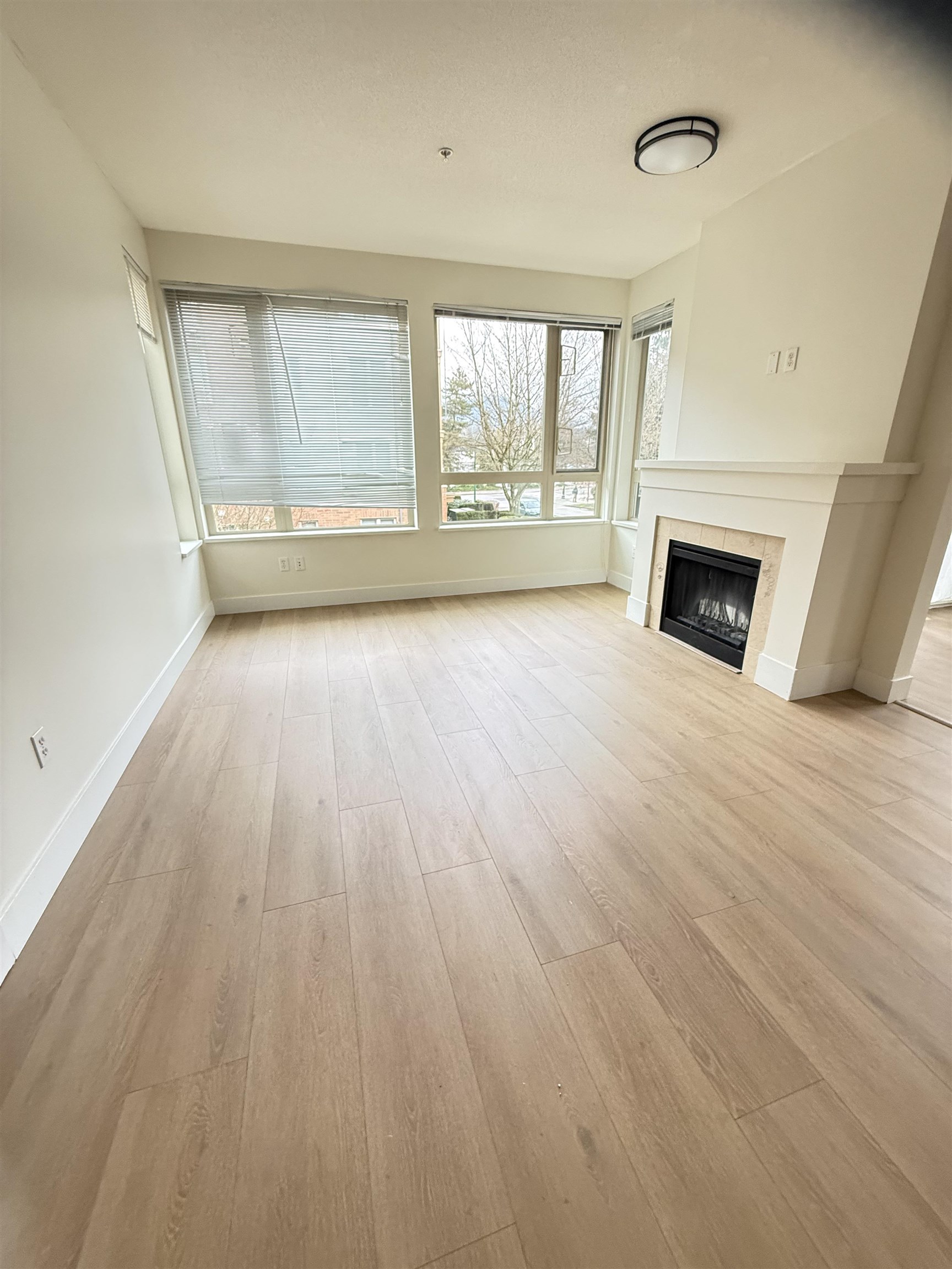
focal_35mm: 14
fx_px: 513
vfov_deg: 102.1
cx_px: 476
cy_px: 634
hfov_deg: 85.7
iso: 320
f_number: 2.2
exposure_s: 1/99
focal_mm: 2.22
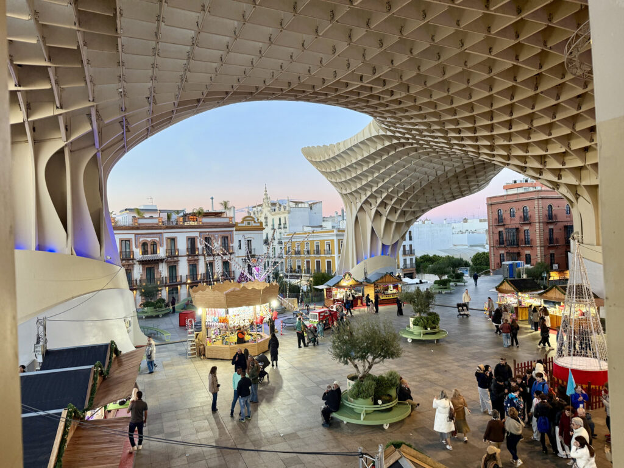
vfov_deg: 56.8
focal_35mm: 24
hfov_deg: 71.6
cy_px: 234
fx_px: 433
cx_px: 312
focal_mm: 6.76
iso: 125
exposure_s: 1/100
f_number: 1.78
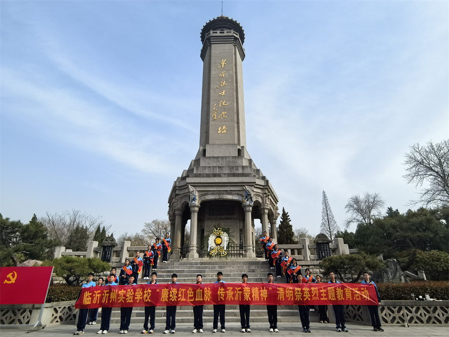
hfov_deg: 84.7
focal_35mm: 19
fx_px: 246
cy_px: 168
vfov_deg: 68.7
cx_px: 224
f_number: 2.2
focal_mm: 1.95
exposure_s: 1/810
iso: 50
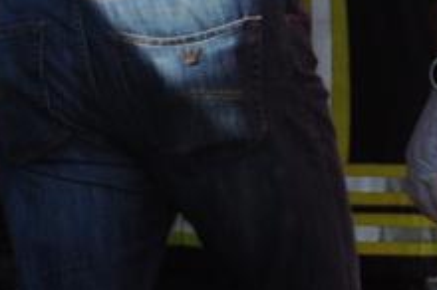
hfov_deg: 1.6
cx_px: -493
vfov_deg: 1.0
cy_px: -171
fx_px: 15842
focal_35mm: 1307
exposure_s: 1/1000
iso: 400
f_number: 8
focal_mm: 120
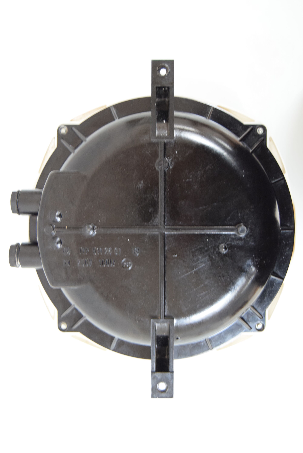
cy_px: 226
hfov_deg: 34.3
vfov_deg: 49.5
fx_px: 491
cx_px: 152
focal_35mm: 39
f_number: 4
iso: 1600
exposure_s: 1/25
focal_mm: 26
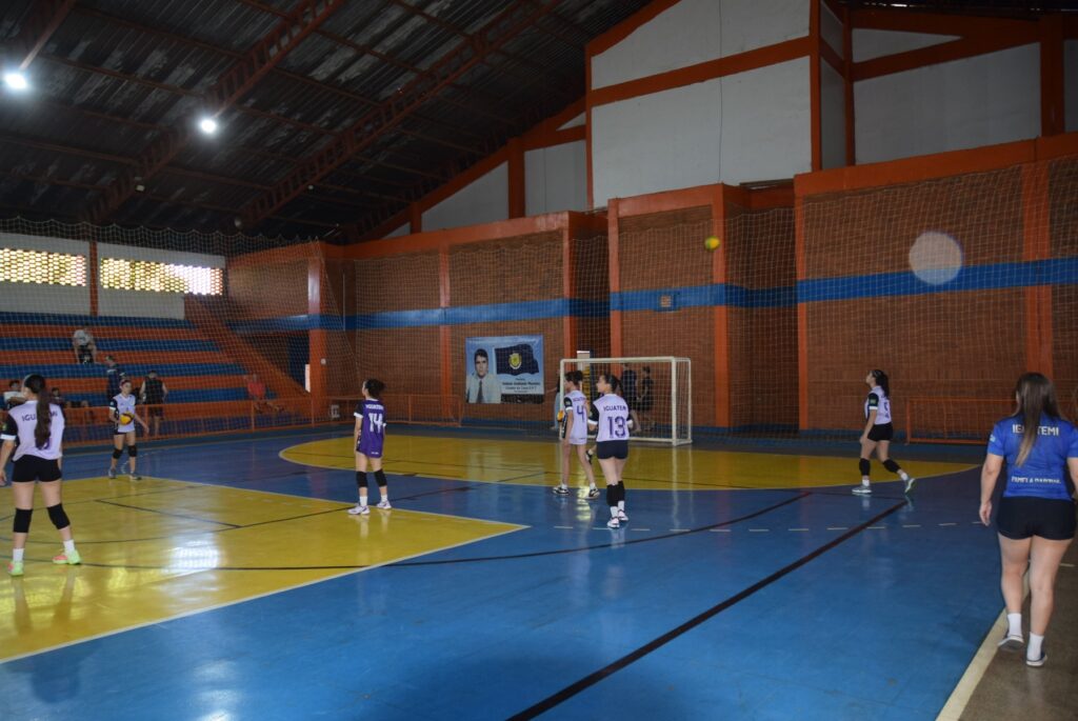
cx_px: 539
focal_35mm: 27
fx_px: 809
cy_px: 360
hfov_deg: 67.3
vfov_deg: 48.0
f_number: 3.5
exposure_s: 1/60
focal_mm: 18
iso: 800
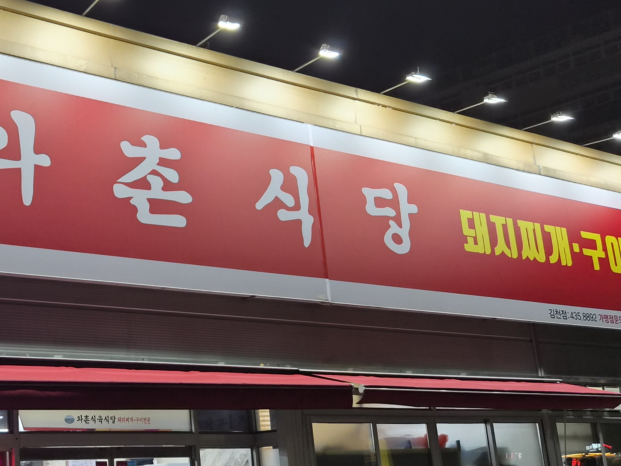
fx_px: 825
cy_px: 295
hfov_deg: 39.2
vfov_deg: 31.4
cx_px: 99
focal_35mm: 46
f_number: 1.8
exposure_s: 1/120
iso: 200
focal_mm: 5.4
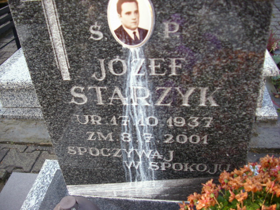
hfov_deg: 50.1
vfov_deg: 38.7
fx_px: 299
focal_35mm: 37
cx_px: 140
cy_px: 105
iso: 50
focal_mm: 6.2
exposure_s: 1/84
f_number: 2.8
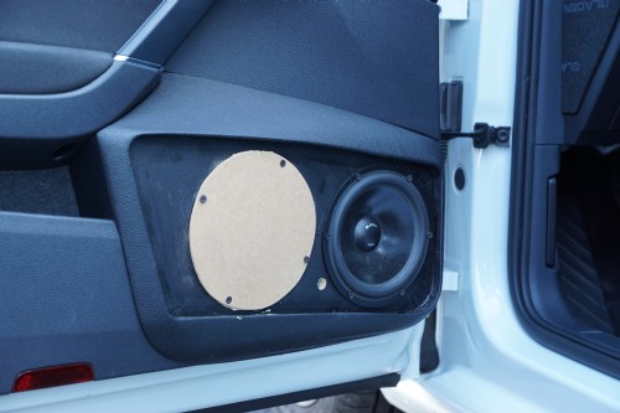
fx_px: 1162
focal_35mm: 68
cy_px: 206
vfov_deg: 20.1
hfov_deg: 29.9
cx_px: 310
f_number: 4.5
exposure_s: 1/20
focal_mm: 45
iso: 100
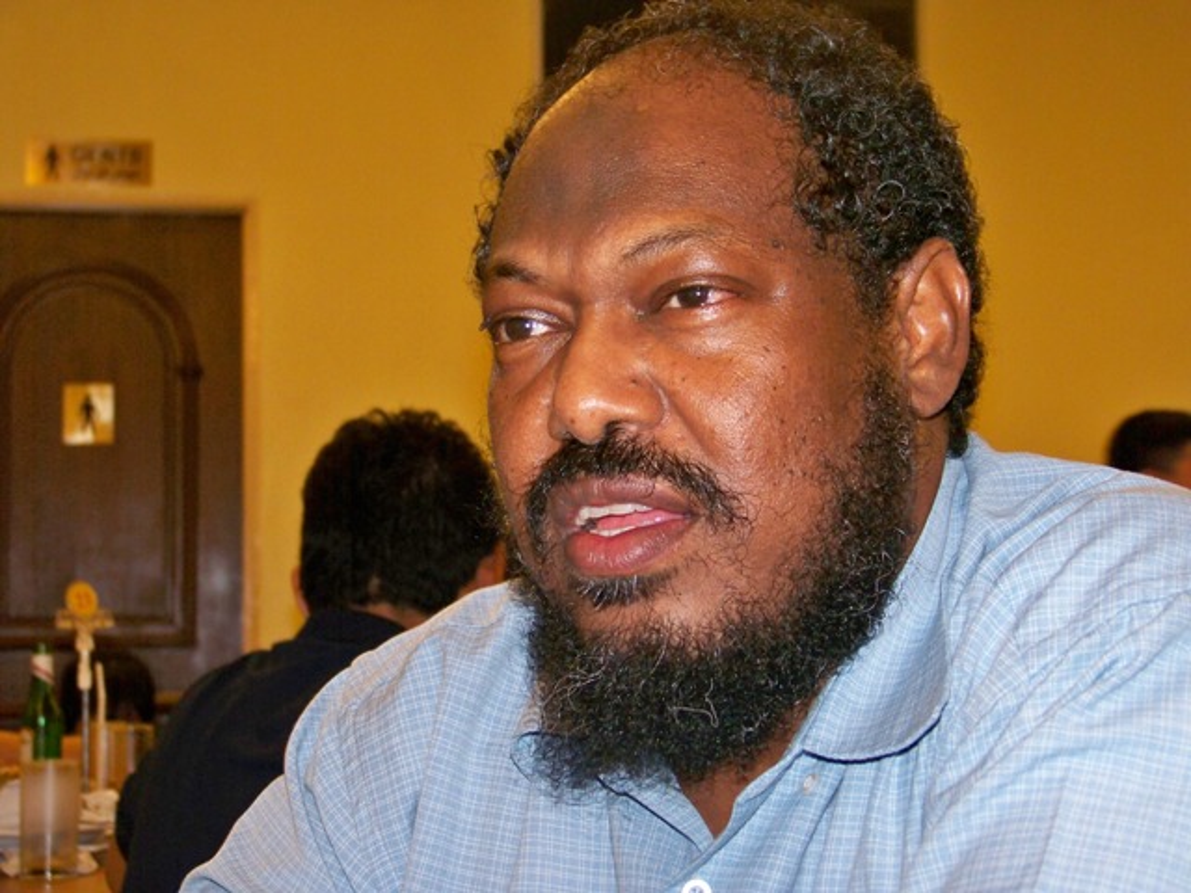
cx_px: 596
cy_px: 446
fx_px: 2546
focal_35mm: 74
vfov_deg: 19.9
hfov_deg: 26.3
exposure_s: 1/30
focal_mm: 14.6
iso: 200
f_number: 3.2
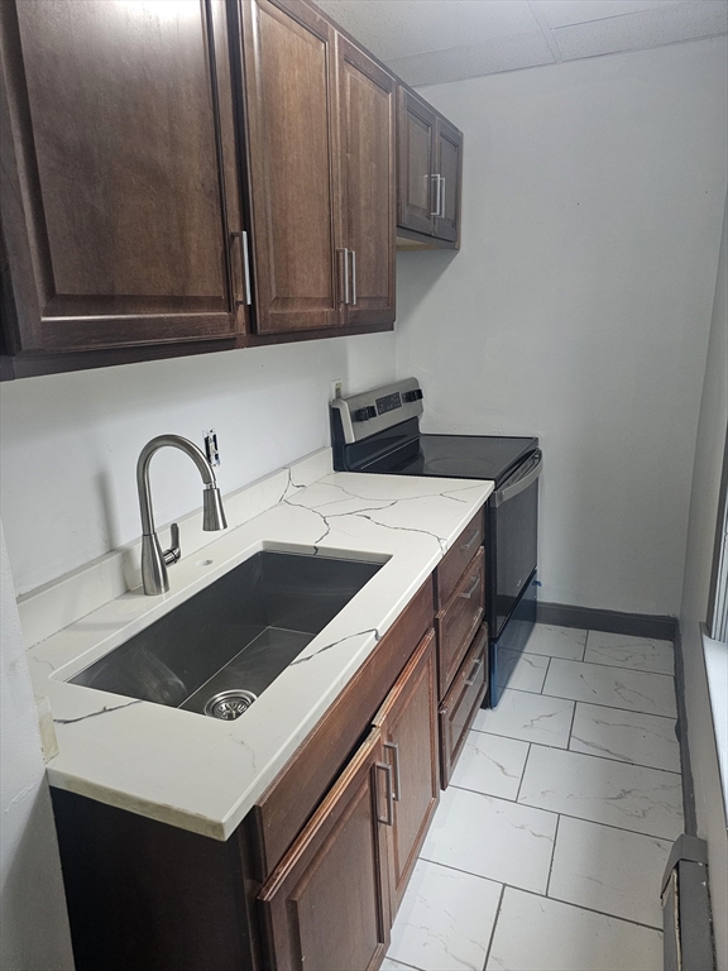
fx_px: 645
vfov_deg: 73.9
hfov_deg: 58.9
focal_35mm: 23
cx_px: 364
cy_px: 486
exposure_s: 1/120
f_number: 1.7
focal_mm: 6.3
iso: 640
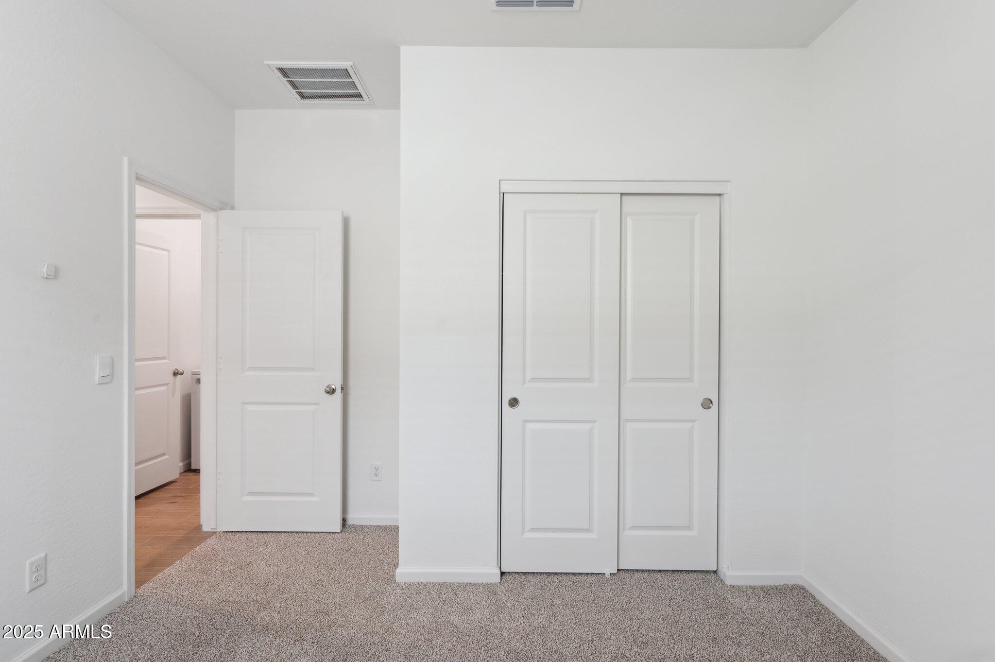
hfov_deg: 90.0
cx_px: 498
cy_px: 331
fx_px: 497
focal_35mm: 18
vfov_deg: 67.3
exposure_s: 1/25
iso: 320
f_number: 8
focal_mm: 18
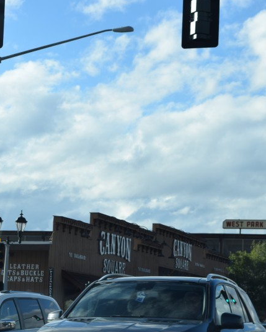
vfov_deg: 14.9
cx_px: 18
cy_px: 200
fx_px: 1269
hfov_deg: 11.9
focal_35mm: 129
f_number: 9
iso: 200
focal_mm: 48
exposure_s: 1/320
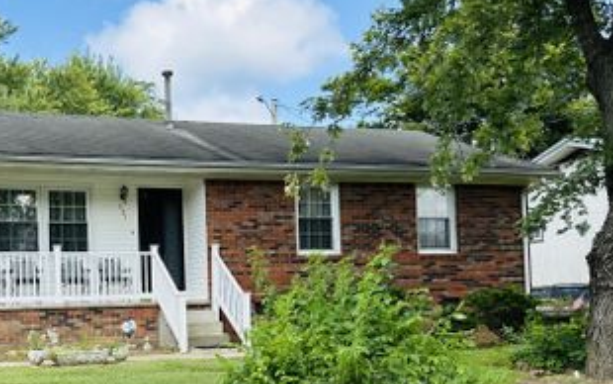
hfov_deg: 47.4
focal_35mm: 41
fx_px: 685
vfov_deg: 31.2
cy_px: 237
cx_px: 202
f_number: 1.78
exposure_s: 1/1587
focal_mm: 6.86
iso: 80
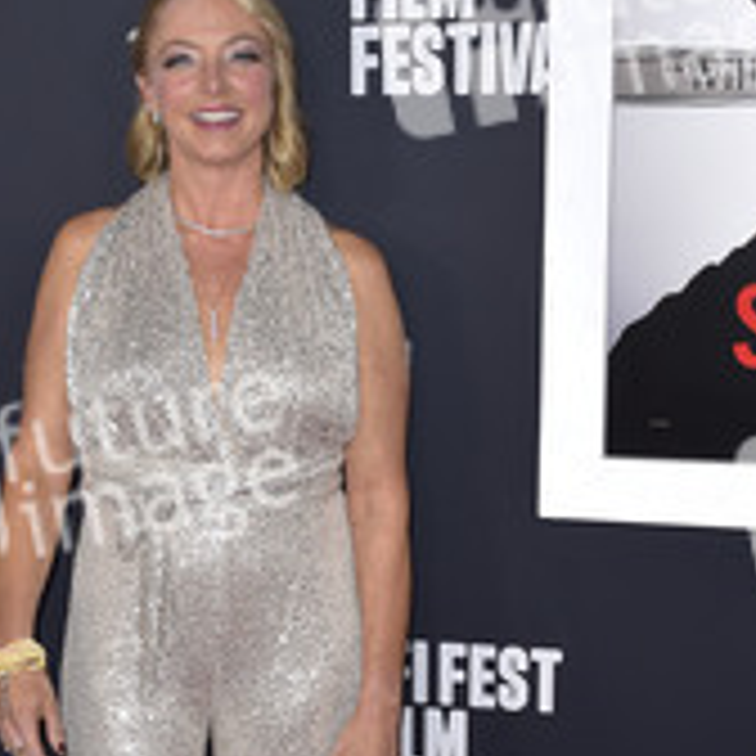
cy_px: 706
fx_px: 1903
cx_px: 200
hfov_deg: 22.3
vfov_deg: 21.9
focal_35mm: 77
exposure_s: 1/200
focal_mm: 38
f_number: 6.3
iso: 500
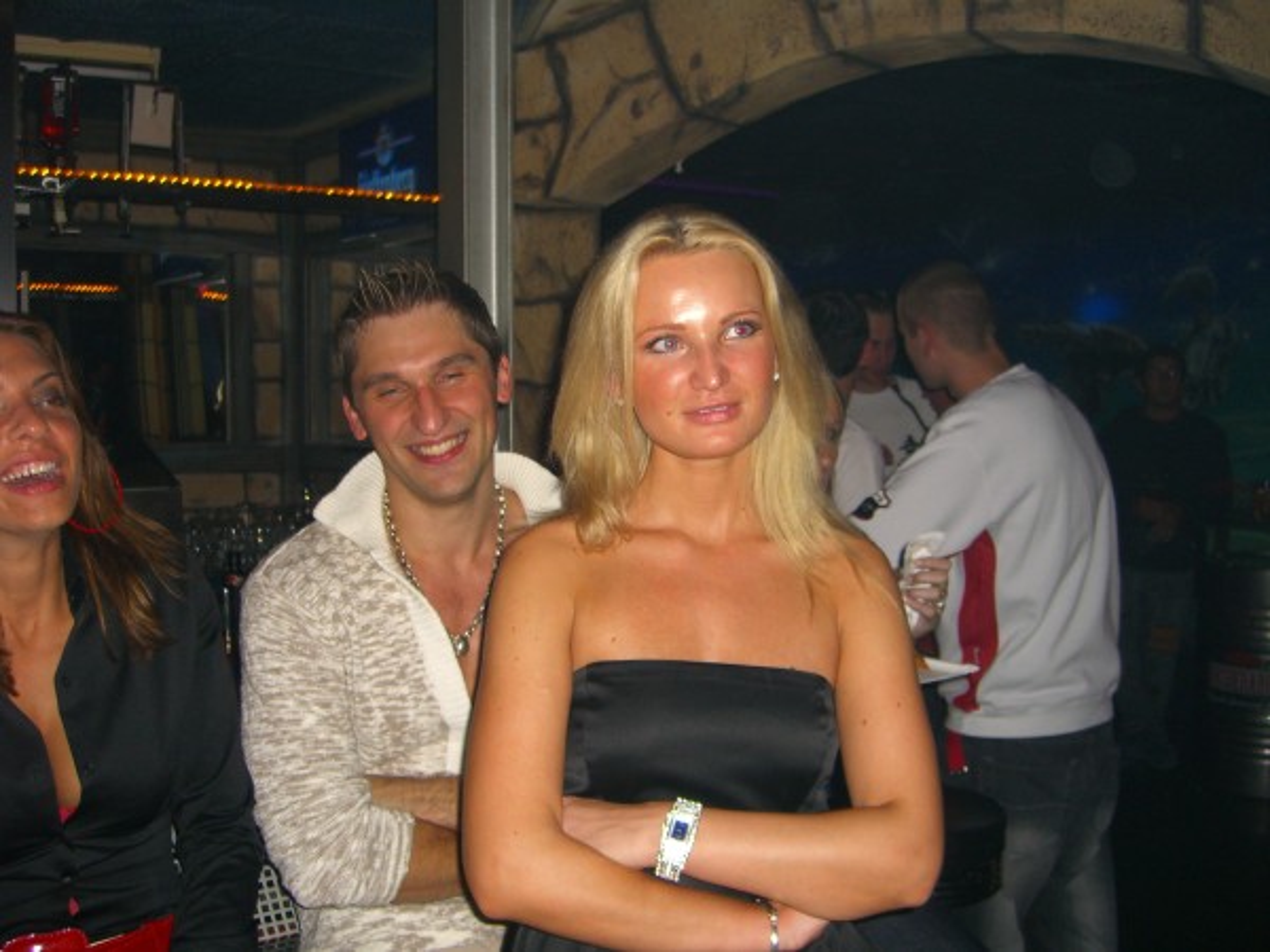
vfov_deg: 37.7
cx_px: 635
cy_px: 476
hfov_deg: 49.0
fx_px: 1394
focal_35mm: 38
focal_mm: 7.9
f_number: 2.8
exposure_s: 1/60
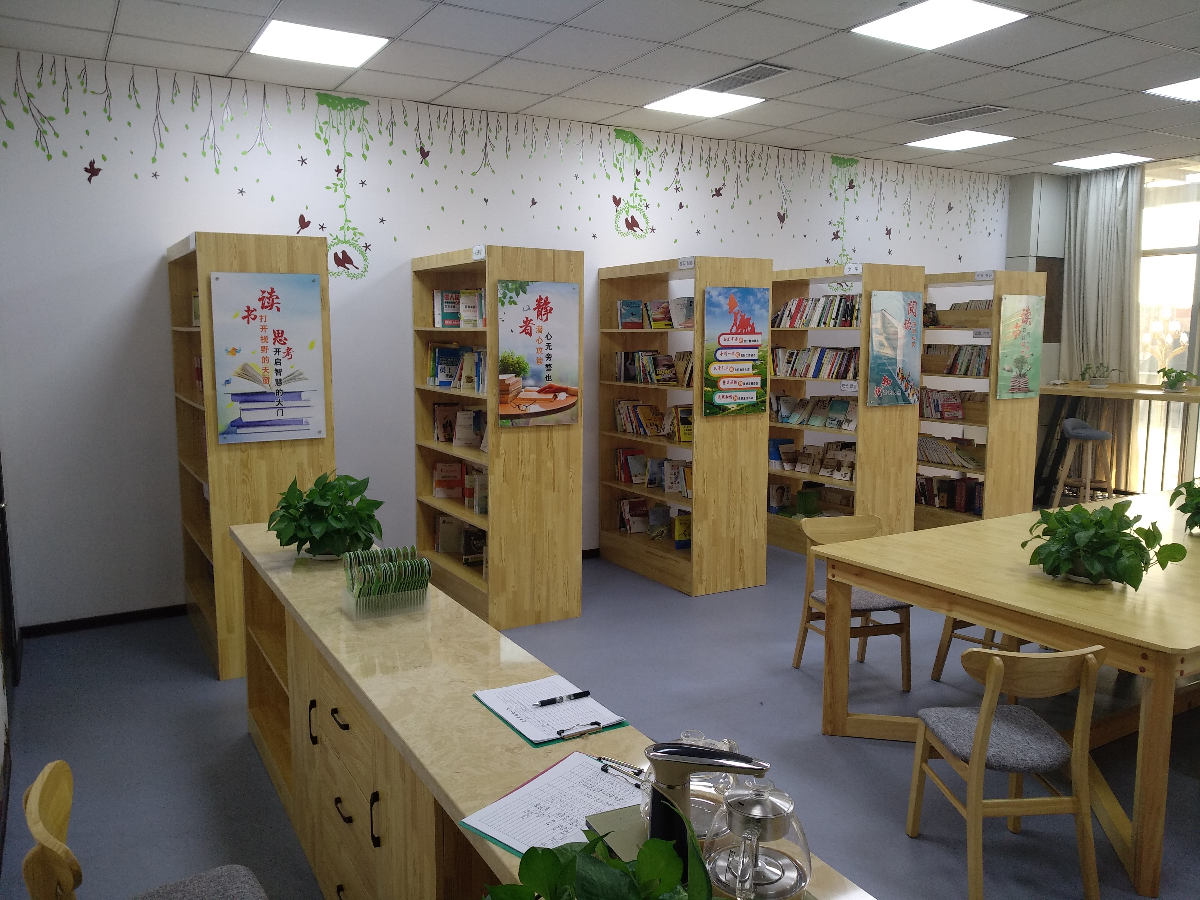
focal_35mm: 22
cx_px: 600
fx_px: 763
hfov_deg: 76.4
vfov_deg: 61.1
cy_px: 450
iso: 160
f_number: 2.2
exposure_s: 1/50
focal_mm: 3.81
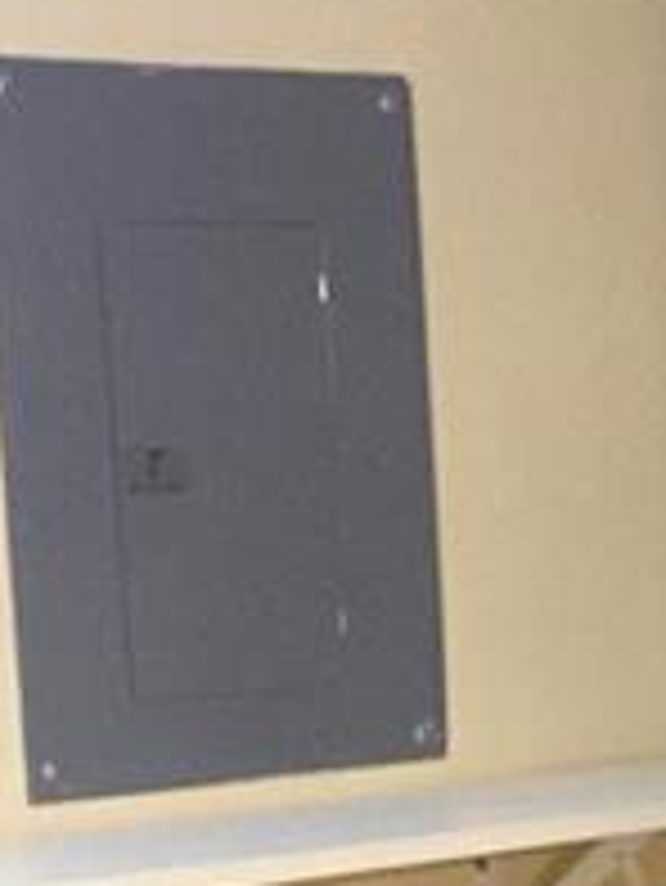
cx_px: 639
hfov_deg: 12.1
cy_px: 868
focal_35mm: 121
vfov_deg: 16.0
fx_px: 3101
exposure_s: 1/15
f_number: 2.4
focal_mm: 3.3
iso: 250
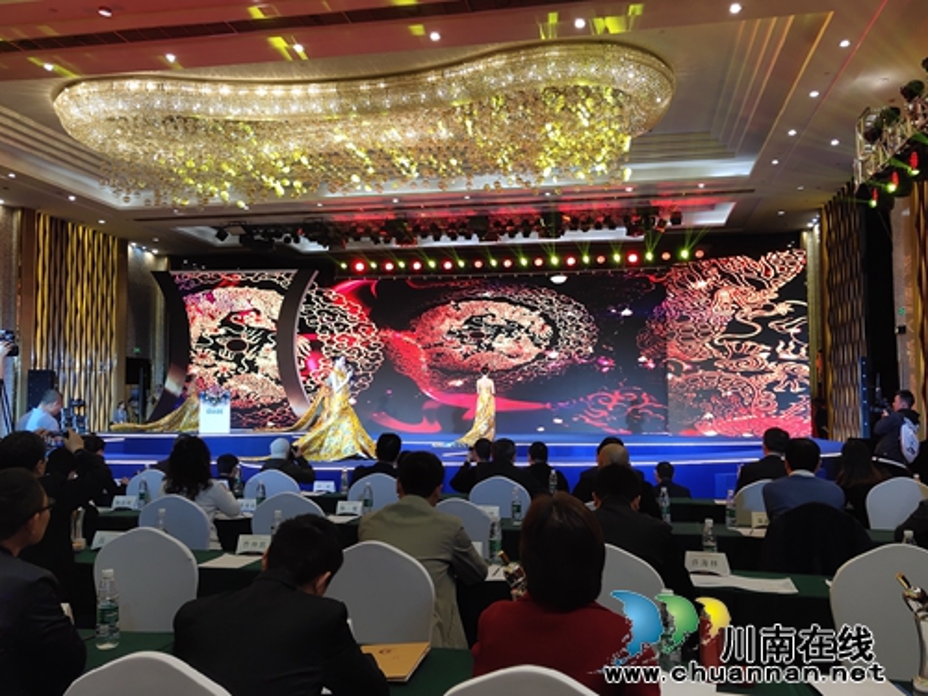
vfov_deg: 39.7
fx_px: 965
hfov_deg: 51.4
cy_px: 348
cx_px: 464
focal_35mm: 36
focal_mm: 4.27
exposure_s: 1/100
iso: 166
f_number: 1.8
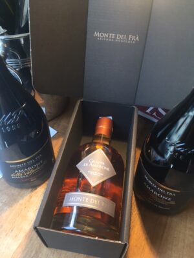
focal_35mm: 29
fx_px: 217
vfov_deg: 61.7
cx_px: 97
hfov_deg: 48.2
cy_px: 129
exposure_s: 1/33
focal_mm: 4.15
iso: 32
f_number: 2.2
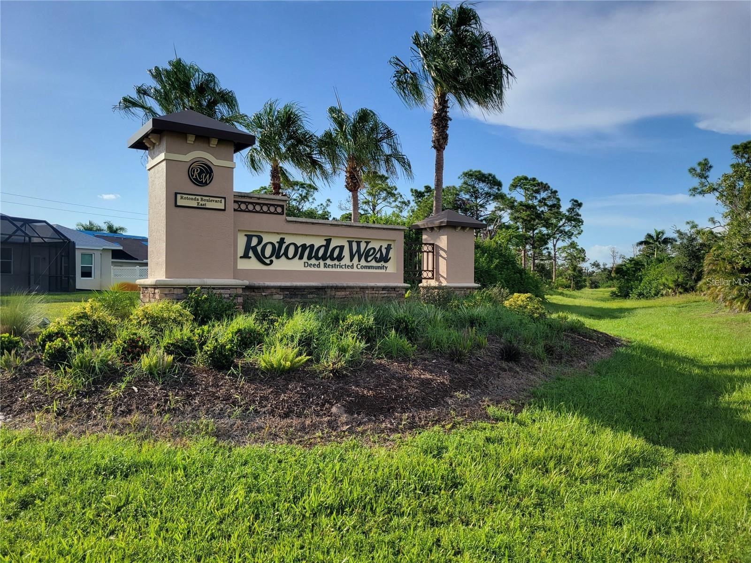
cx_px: 376
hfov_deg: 67.3
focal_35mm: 26
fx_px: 564
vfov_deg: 53.1
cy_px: 282
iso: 40
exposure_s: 1/1994
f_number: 1.8
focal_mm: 5.4
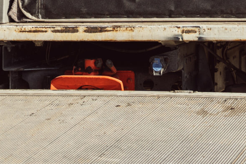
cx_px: 121
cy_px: -96
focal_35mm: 227
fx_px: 1553
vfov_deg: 6.0
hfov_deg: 9.1
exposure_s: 1/4000
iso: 100
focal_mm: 35
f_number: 1.8
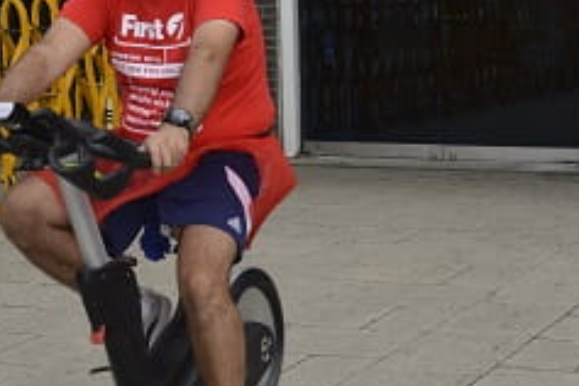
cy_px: 181
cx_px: 501
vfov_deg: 13.6
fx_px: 1624
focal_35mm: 101
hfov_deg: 19.9
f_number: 7.1
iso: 100
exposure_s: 1/200
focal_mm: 32
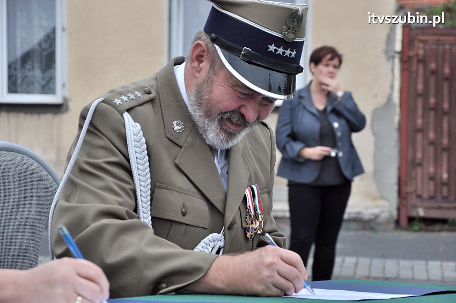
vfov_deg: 12.2
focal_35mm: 112
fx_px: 1424
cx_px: 228
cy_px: 152
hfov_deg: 18.2
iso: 500
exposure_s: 1/640
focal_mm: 75
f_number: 6.3
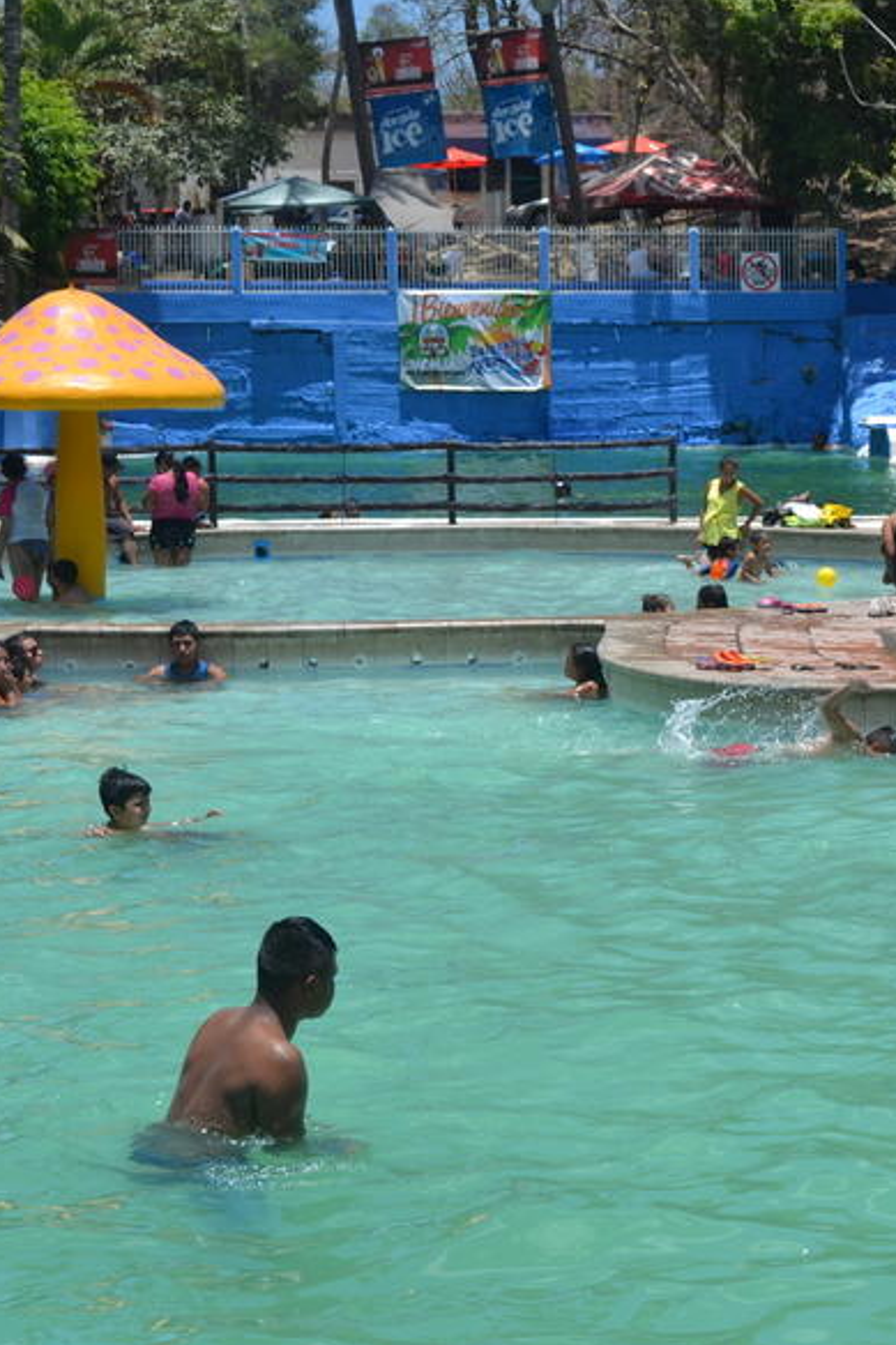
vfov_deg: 23.4
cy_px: 678
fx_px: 3250
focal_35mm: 87
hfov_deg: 15.2
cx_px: 1069
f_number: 8
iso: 100
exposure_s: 1/250
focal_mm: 36
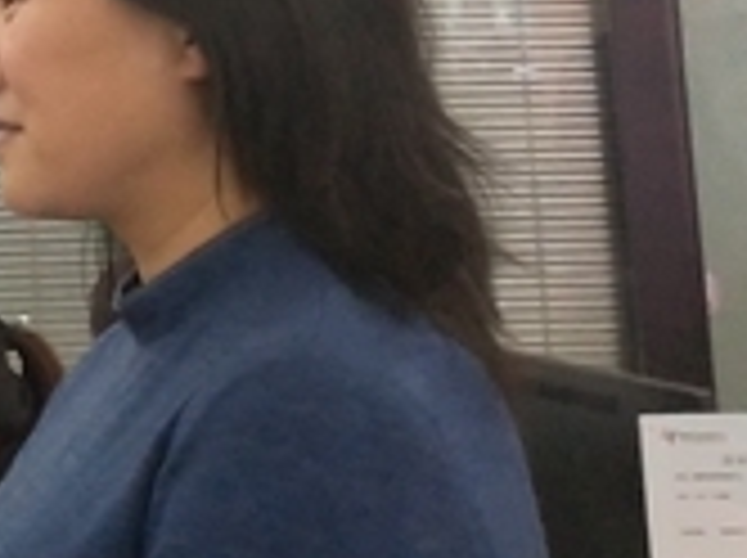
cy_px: -310
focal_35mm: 145
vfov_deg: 9.9
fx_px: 3125
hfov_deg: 11.7
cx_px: -891
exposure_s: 1/100
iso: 381
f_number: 1.8
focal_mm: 3.95
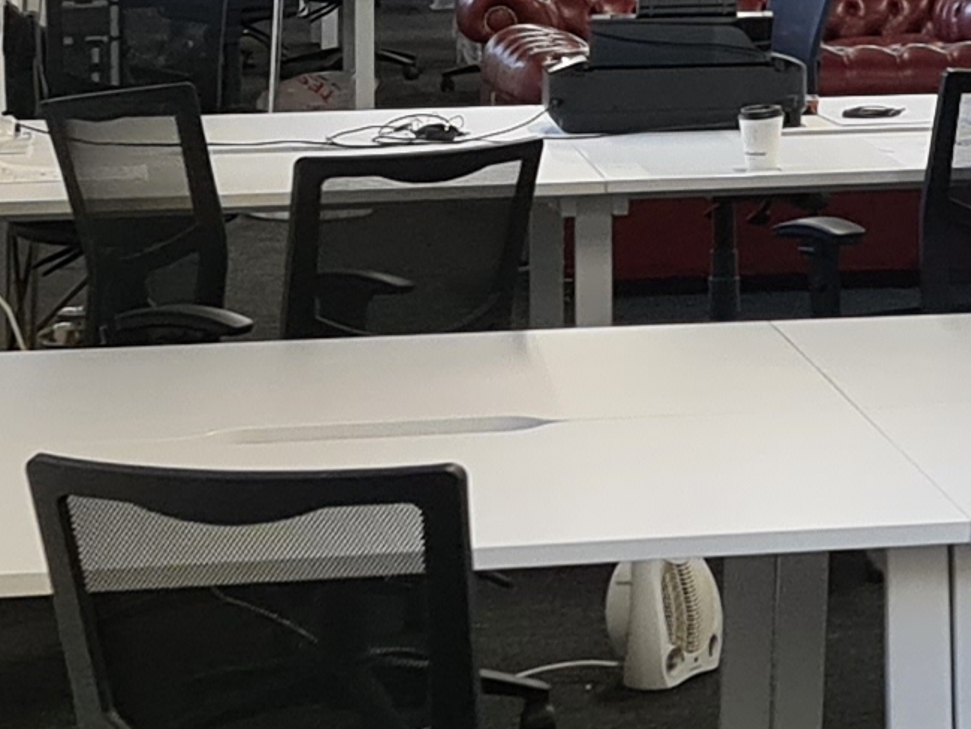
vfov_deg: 9.4
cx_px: 1294
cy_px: -382
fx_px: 4321
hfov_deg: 12.4
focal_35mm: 154
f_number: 1.8
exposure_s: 1/100
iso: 100
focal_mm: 7
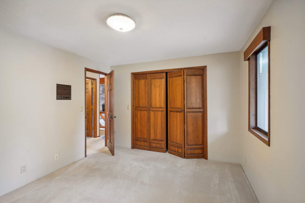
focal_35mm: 16
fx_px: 136
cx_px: 152
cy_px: 102
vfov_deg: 73.7
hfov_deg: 96.7
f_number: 8
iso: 400
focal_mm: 16
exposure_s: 1/2
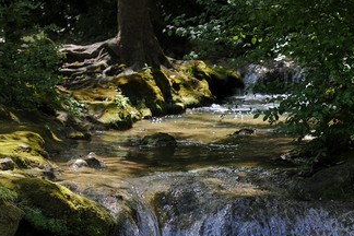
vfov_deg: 8.5
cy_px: 133
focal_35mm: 162
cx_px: 202
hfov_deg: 12.7
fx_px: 1593
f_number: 6.3
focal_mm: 125
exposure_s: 1/200
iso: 400
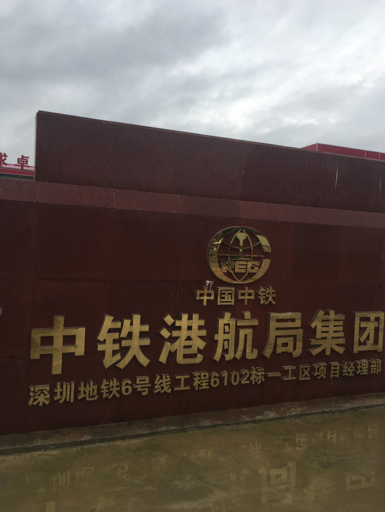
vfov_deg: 61.6
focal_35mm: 29
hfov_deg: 48.3
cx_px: 192
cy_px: 256
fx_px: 430
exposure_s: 1/1054
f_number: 2.2
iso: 25
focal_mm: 4.15
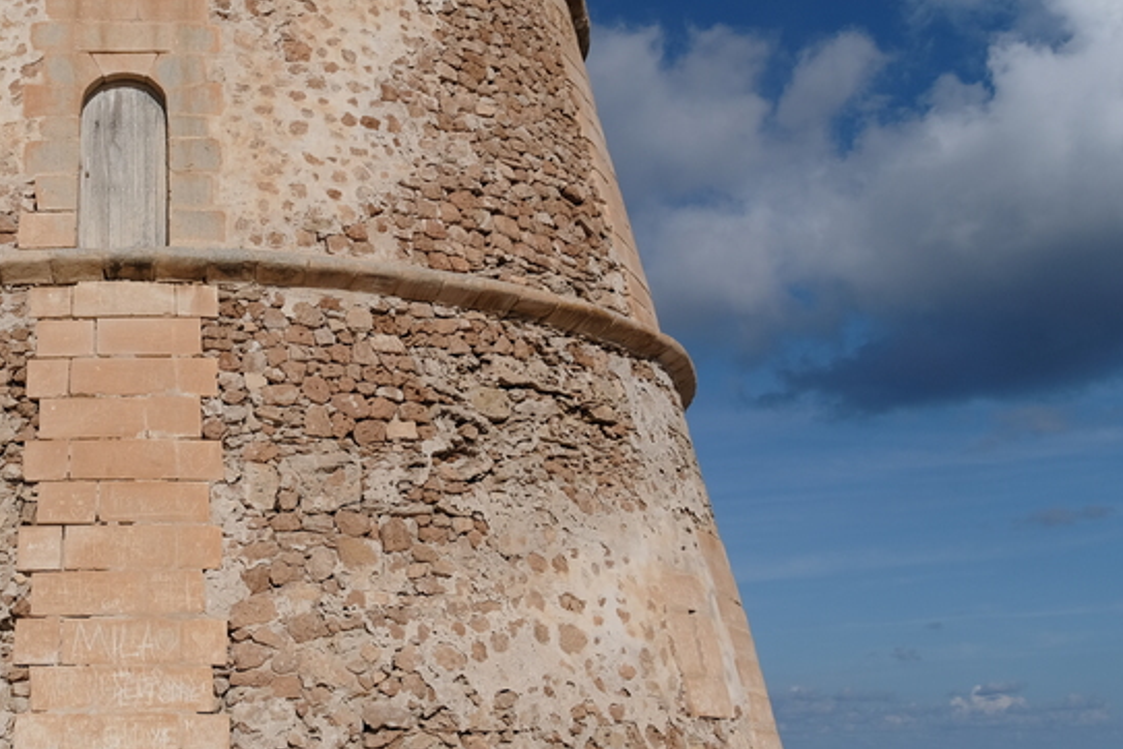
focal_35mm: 49
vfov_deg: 27.3
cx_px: 122
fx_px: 1528
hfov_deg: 37.8
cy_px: 239
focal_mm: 17
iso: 160
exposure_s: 1/1000
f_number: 8
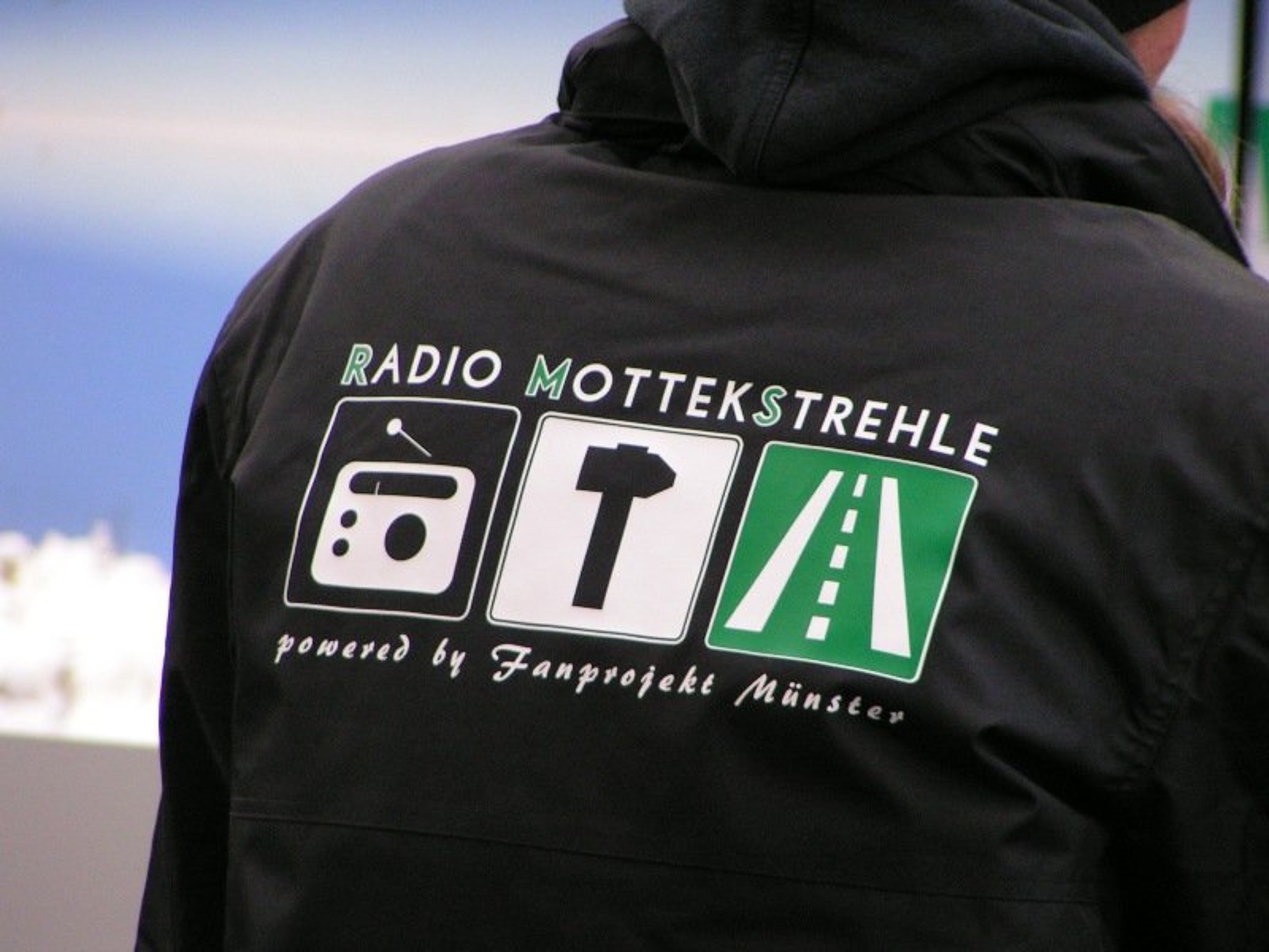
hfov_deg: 5.8
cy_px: 476
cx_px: 634
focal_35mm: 340
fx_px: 12464
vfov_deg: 4.4
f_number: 3.5
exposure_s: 1/125
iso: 200
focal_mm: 52
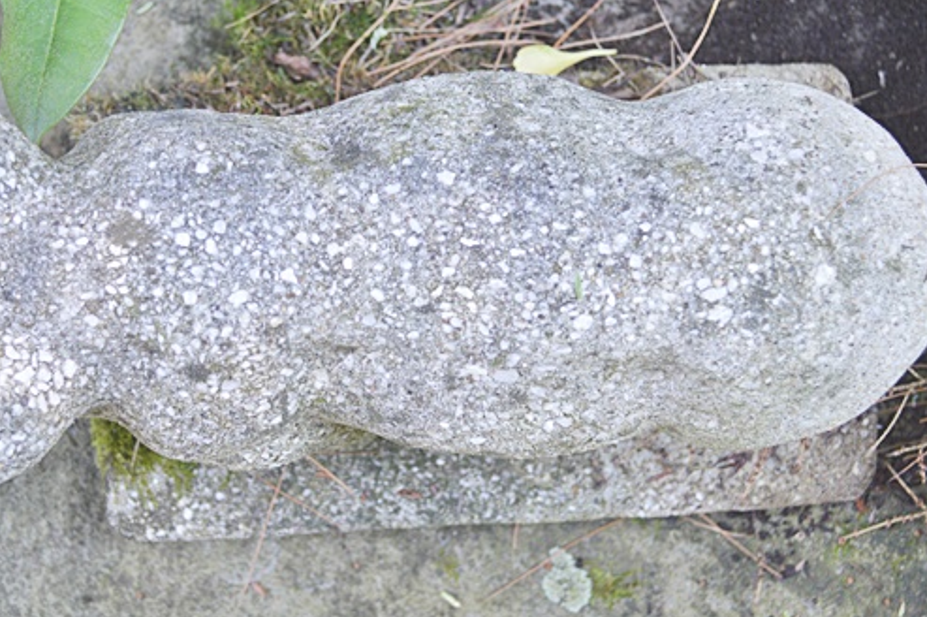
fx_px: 1588
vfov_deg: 22.0
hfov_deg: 32.5
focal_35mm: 62
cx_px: 402
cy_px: 283
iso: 400
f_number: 4.5
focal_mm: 29
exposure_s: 1/80
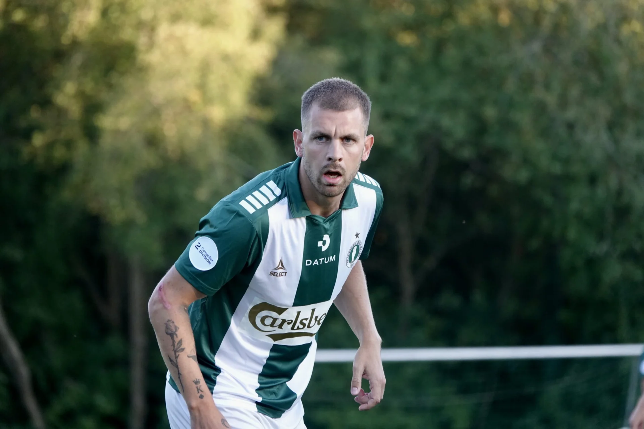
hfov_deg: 4.4
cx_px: 322
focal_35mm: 469
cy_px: 214
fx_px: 8389
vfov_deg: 2.9
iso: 800
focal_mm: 171.89
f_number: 4
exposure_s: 1/320
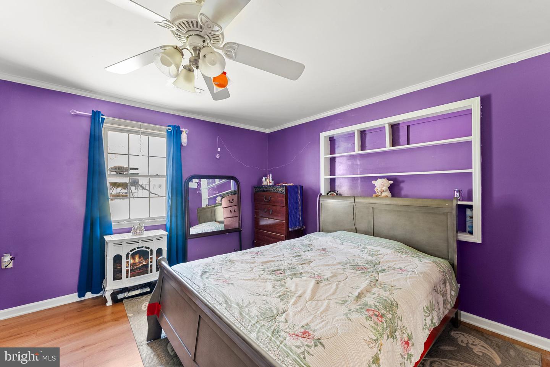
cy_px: 184
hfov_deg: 104.3
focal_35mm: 14
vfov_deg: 81.2
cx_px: 275
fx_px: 214
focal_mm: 14
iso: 1000
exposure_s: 1/6
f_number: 7.1
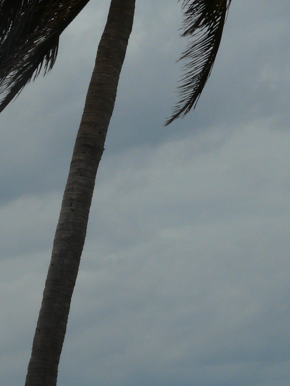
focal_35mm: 253
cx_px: 187
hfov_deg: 5.9
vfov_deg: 7.8
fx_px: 2826
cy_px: 295
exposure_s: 1/500
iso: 100
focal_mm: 18.8
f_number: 8
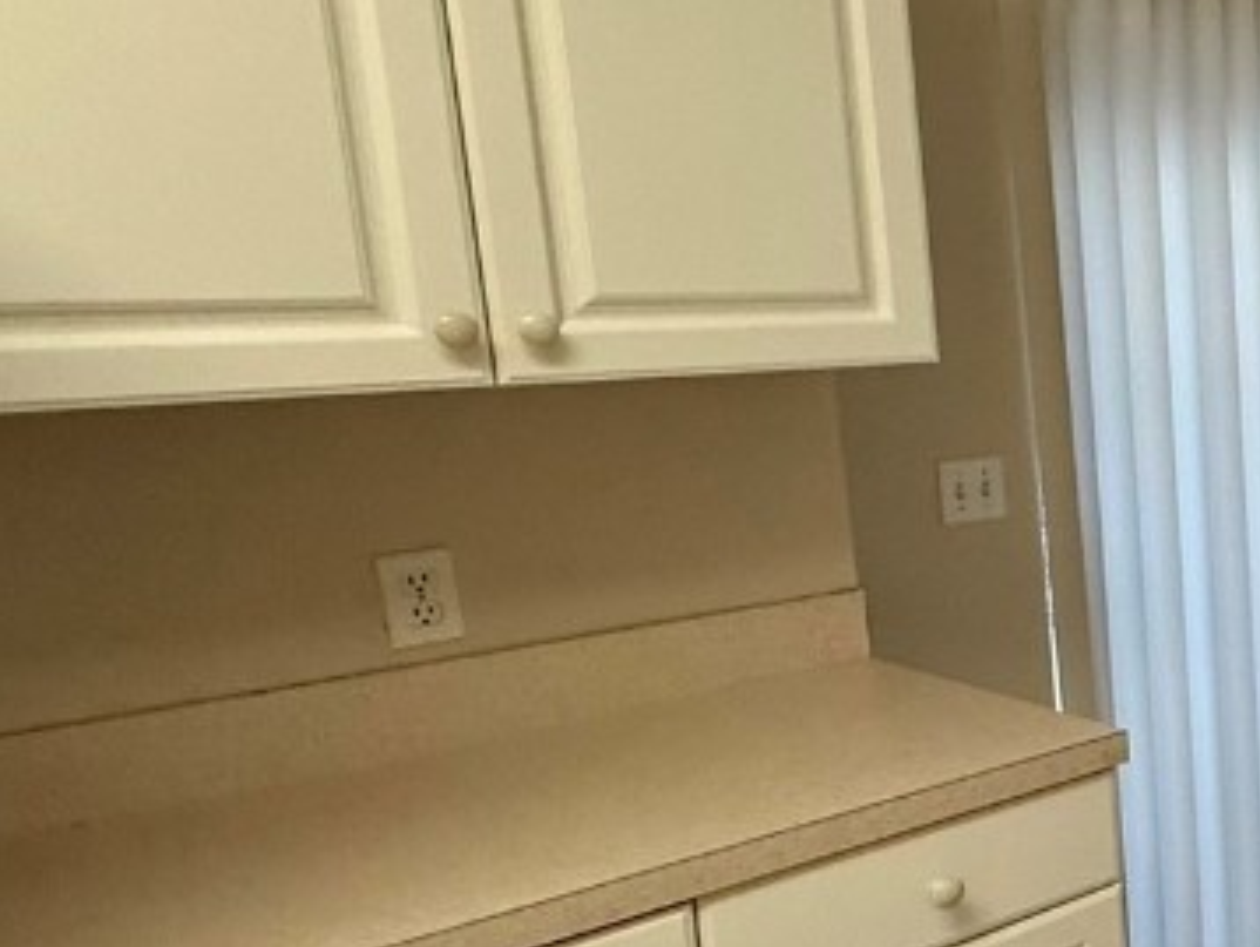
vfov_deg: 36.0
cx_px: 1732
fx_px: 1457
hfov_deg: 32.0
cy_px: 503
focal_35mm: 40
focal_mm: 2.22
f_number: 2.2
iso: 320
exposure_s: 1/120
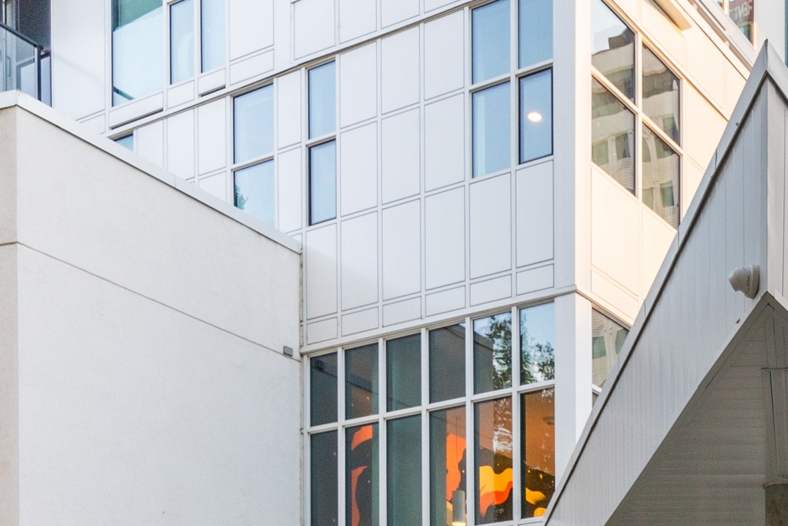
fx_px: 1226
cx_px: 776
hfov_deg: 32.9
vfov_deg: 20.4
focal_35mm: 56
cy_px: 808
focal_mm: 16
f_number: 8
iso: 400
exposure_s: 1/60
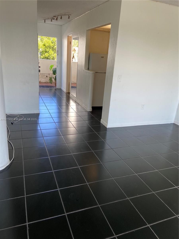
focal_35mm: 26
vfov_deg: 67.3
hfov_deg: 53.1
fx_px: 179
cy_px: 120
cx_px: 90
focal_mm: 4.25
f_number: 1.8
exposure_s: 1/122
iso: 64
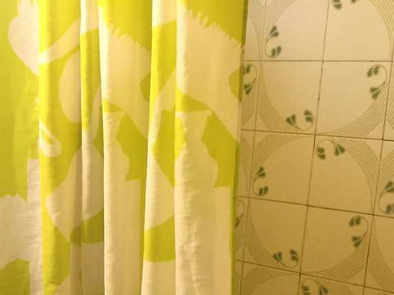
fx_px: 922
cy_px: 334
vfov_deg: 17.5
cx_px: -83
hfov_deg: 22.2
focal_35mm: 81
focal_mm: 4.15
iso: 64
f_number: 2.2
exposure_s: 1/33
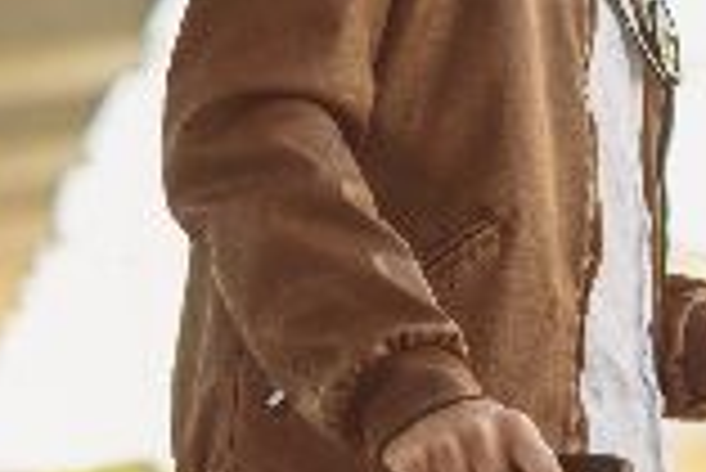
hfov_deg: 7.6
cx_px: 1578
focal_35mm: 254
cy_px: 328
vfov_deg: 5.4
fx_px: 4986
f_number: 1.8
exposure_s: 1/400
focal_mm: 50
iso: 100
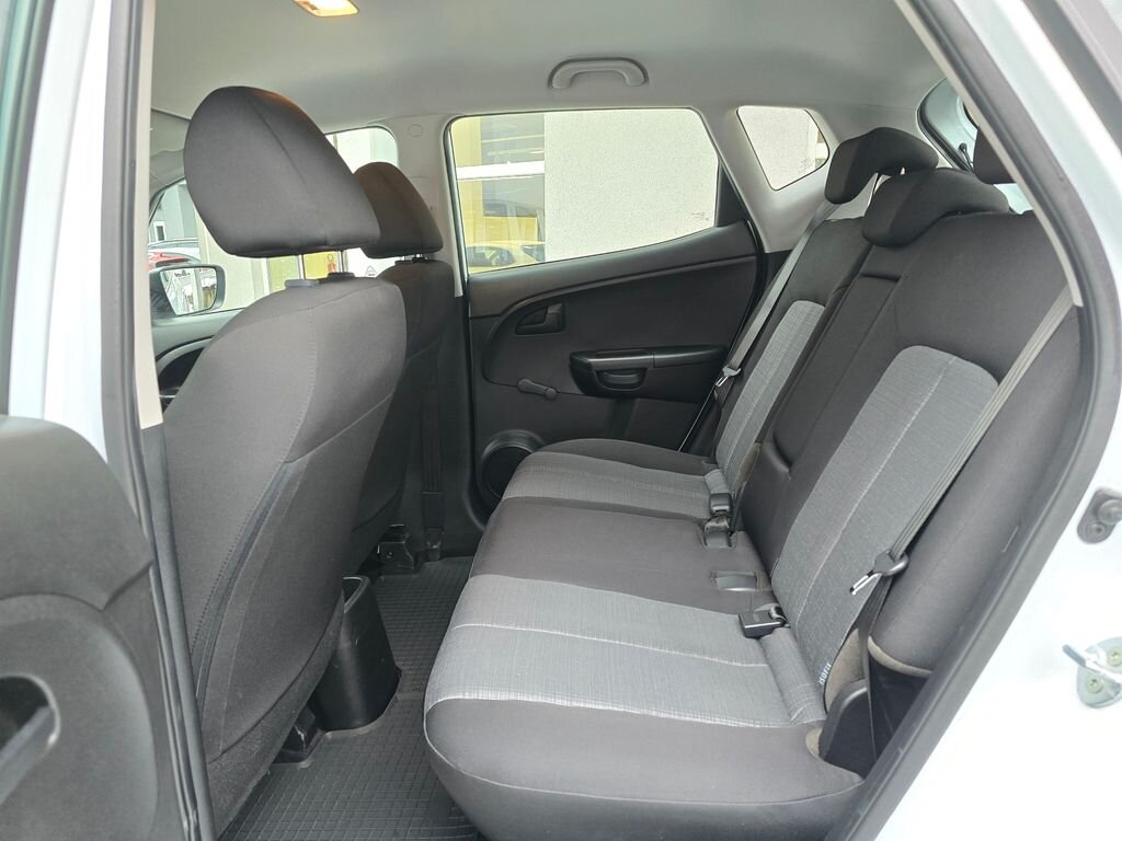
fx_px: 745
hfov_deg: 73.9
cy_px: 420
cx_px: 561
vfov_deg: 58.9
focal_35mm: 23
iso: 800
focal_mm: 6.3
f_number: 1.7
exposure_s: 1/120
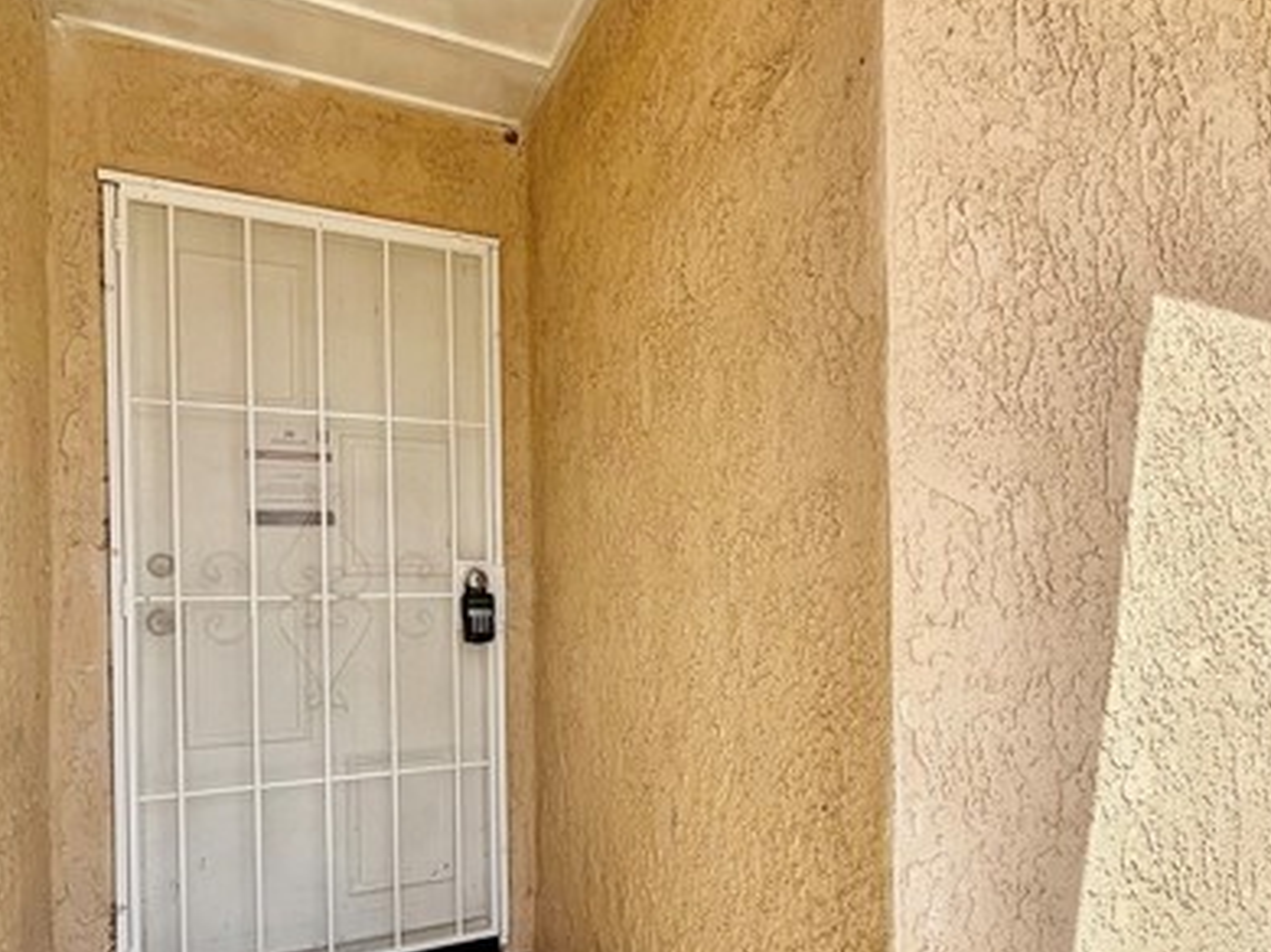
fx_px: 844
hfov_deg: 73.8
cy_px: 597
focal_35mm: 23
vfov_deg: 58.1
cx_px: 688
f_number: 2.2
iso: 20
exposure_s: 1/770
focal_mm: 2.22
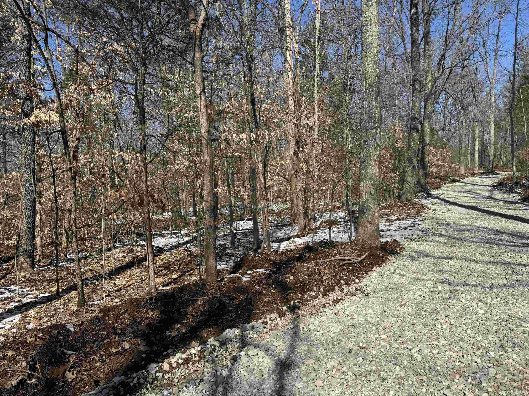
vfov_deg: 56.8
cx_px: 264
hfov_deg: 71.6
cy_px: 198
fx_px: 367
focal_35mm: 24
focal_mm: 6.76
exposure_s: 1/3802
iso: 80
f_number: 1.78
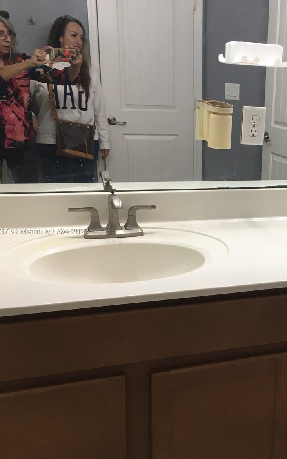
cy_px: 232
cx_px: 277
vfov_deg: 47.2
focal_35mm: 42
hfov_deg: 28.9
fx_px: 526
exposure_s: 1/30
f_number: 2.2
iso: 32
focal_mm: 4.15
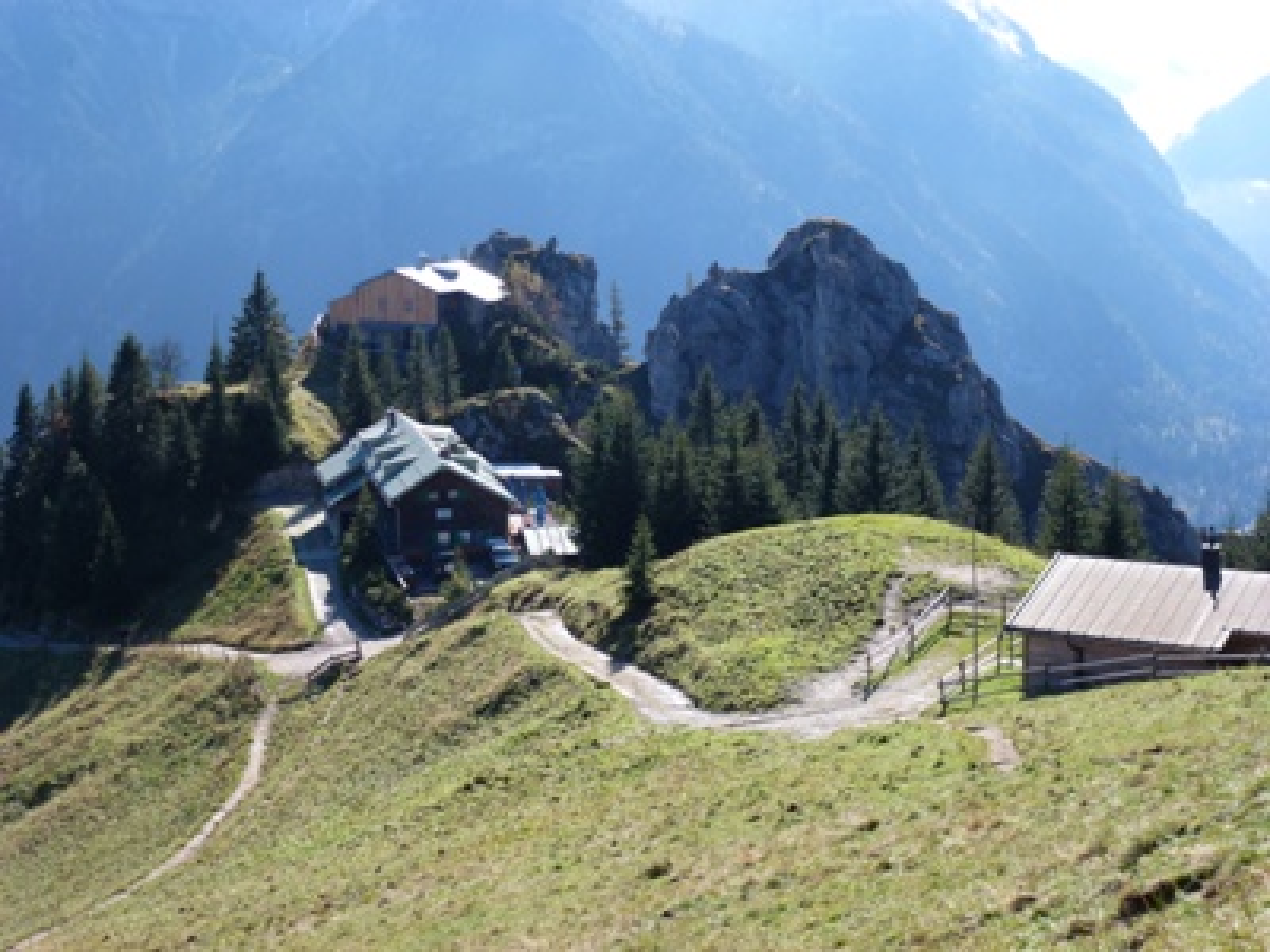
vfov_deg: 24.0
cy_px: 476
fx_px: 2238
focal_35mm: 61
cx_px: 635
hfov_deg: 31.7
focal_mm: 10.9
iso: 100
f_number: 4.5
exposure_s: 1/320
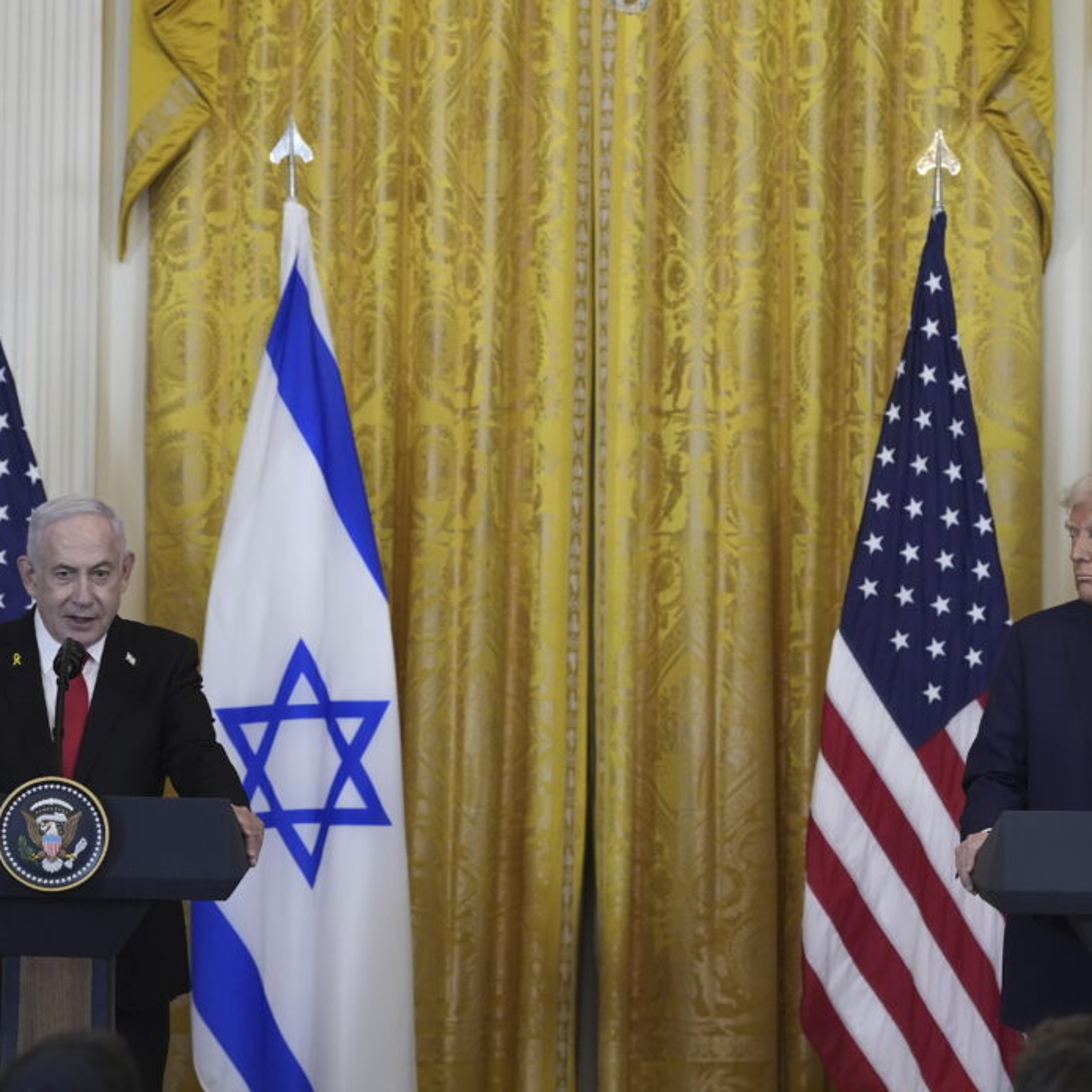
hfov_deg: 10.7
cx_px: 628
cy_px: 548
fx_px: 5853
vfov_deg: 10.7
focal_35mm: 164
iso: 5000
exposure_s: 1/320
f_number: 3.5
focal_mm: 128
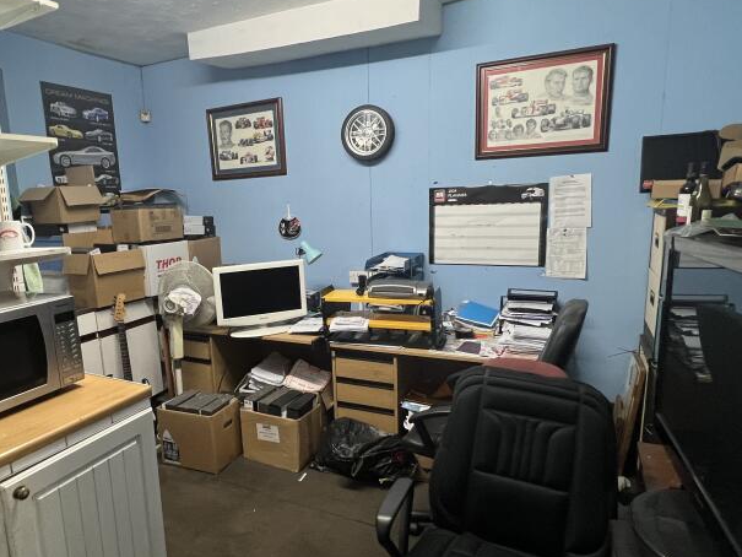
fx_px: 472
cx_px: 310
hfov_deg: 75.8
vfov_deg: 61.1
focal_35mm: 22
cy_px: 296
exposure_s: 1/50
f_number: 1.8
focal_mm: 1.57
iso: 250
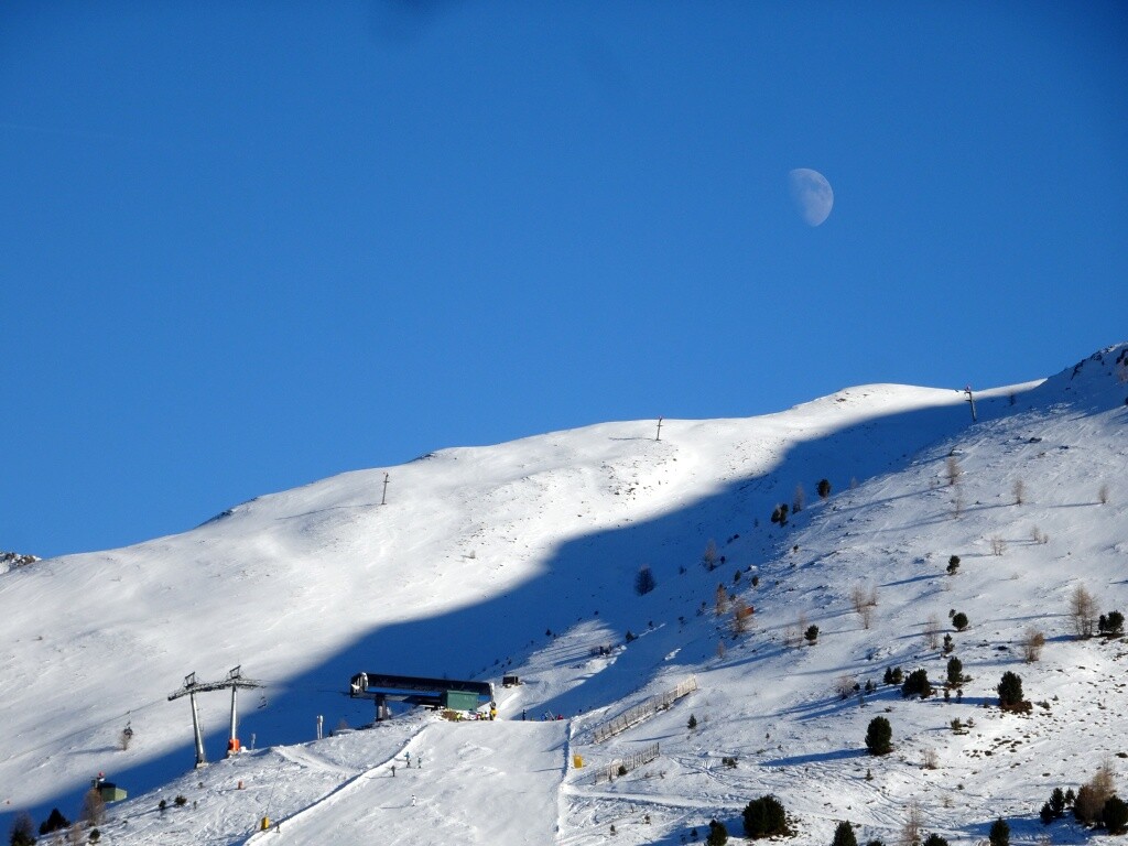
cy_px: 423
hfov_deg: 10.2
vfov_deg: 7.7
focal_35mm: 194
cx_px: 564
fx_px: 6322
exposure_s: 1/640
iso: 80
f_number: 6.3
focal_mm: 33.17
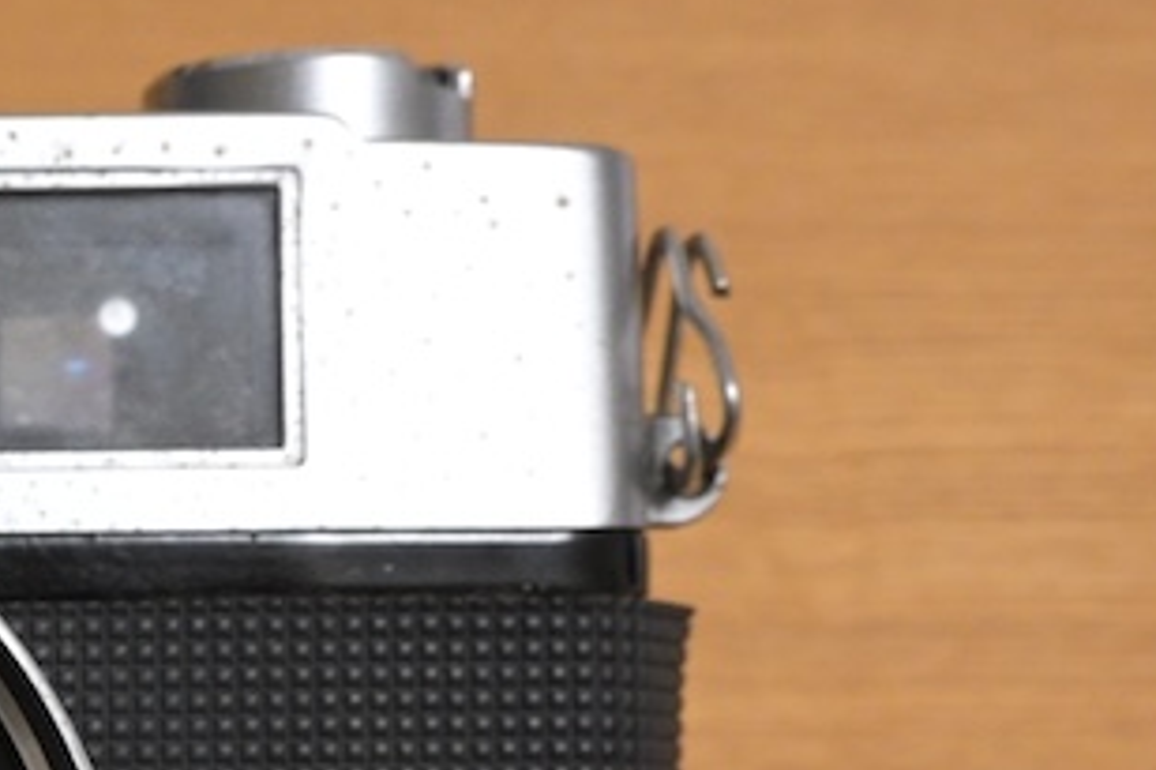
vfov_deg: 10.5
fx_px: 4172
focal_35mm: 130
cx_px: -514
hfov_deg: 14.8
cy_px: 742
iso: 5000
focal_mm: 40
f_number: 11
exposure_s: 1/50
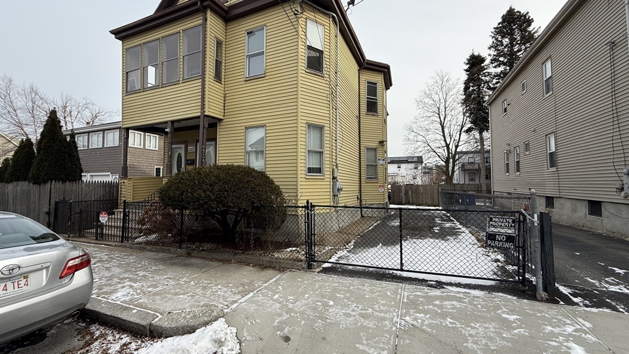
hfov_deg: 99.3
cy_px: 172
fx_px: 267
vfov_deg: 67.1
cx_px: 304
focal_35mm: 16
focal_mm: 2.22
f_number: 2.2
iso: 50
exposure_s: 1/841
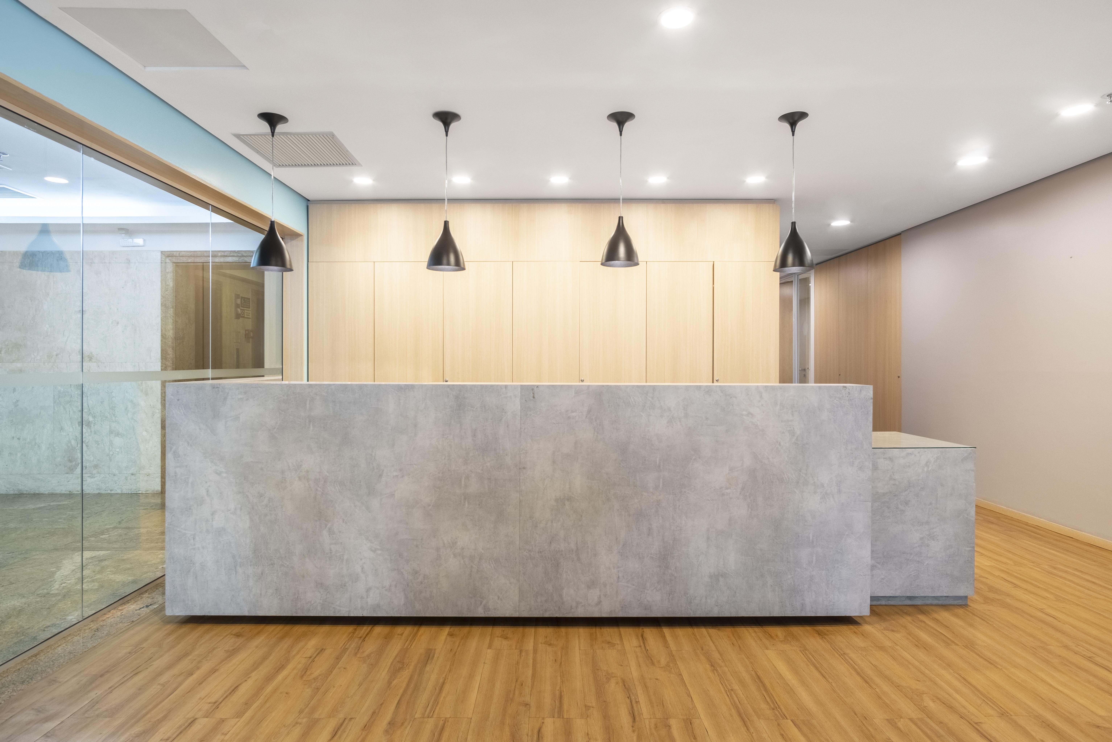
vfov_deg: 67.4
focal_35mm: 18
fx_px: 556
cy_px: 371
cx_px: 556
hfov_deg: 90.0
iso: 400
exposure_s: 1/160
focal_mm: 12
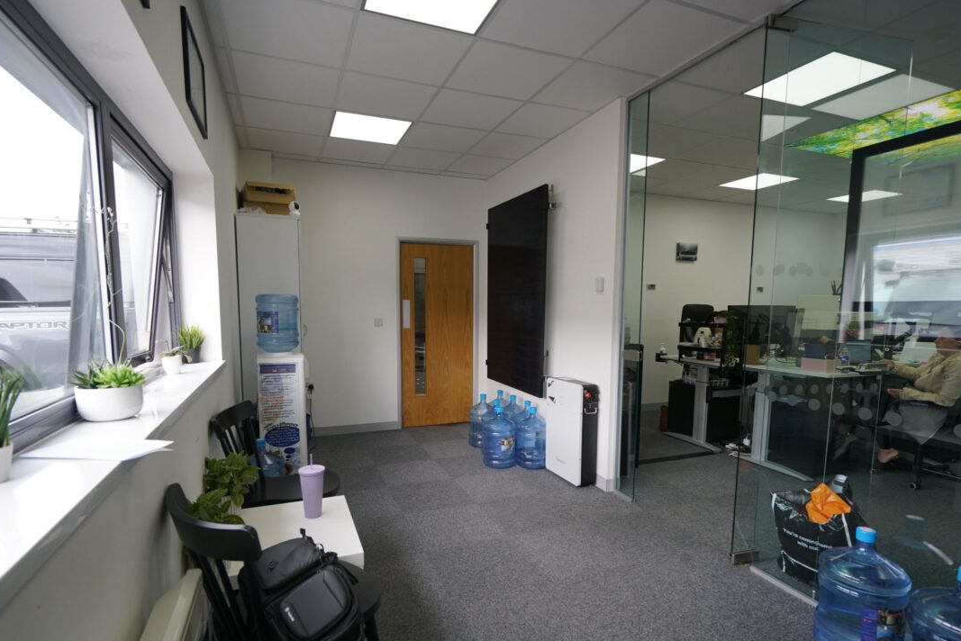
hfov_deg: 90.0
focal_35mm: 18
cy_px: 360
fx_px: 481
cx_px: 474
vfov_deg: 67.2
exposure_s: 1/60
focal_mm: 16
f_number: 4
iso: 400
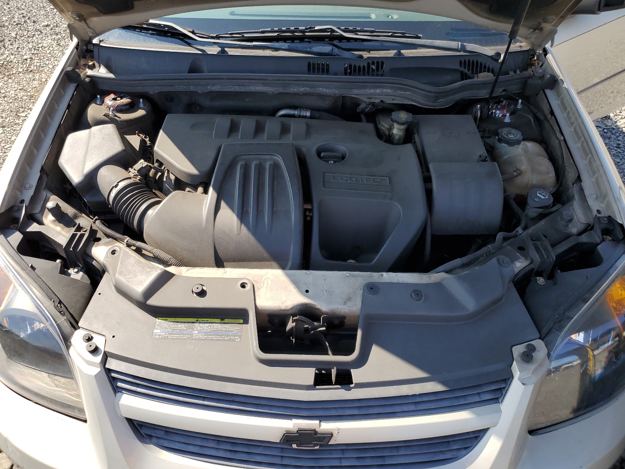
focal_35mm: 26
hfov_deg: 67.3
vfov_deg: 53.1
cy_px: 234
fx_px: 469
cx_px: 312
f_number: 1.5
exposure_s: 1/1000
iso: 50
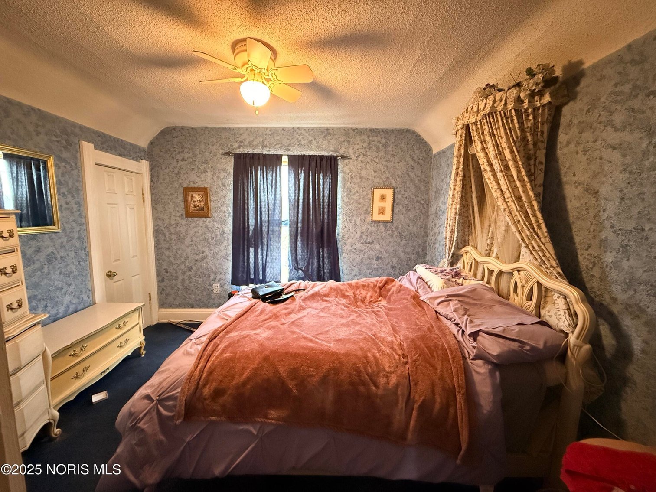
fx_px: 265
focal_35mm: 14
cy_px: 246
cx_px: 328
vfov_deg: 85.7
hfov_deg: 102.1
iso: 1250
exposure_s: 1/60
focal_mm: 2.22
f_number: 2.2
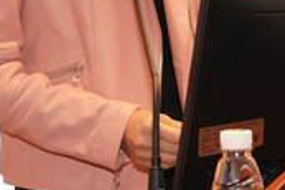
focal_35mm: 153
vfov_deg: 8.8
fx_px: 1210
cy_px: -56
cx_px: 285
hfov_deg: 13.3
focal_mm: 44
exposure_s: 1/200
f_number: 6.3
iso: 3200
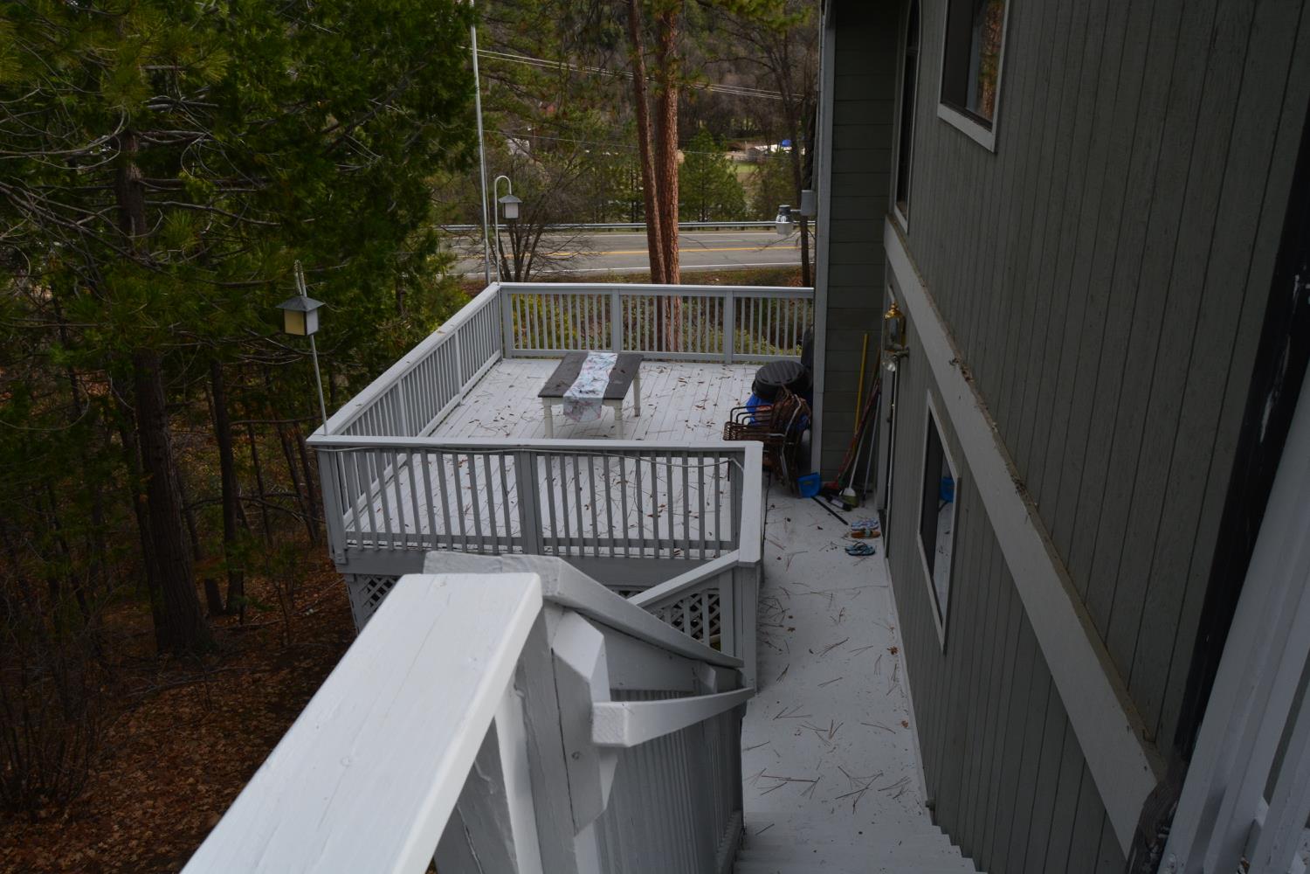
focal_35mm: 27
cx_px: 655
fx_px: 982
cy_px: 437
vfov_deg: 47.9
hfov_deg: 67.4
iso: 400
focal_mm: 18
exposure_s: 1/250
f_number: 10
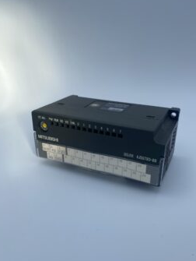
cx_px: 107
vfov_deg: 58.1
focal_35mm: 31
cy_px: 146
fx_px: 234
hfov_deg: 45.5
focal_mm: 4.25
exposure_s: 1/2141
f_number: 1.8
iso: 32
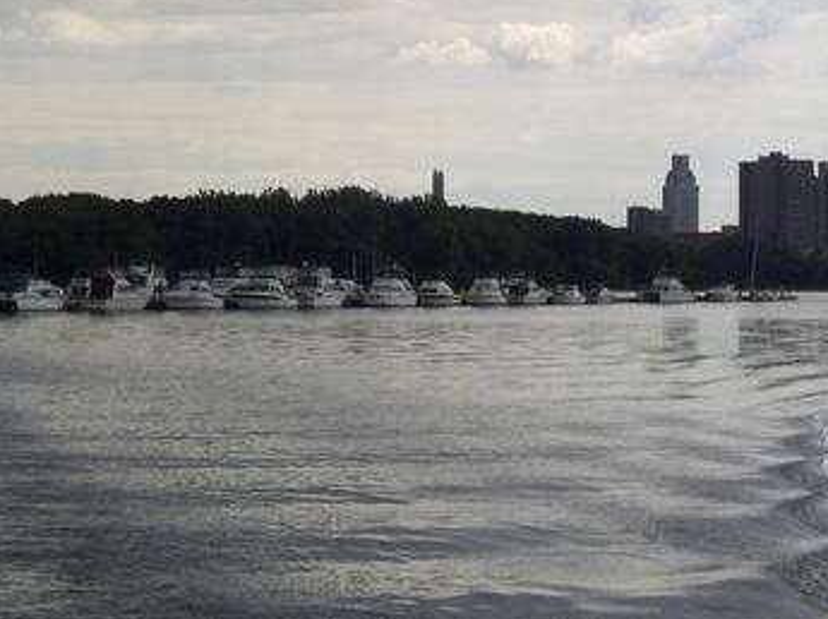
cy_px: 98
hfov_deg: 15.2
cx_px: 415
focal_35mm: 130
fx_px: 3106
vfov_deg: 11.3
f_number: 6.7
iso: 80
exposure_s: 1/400
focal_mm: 11.6
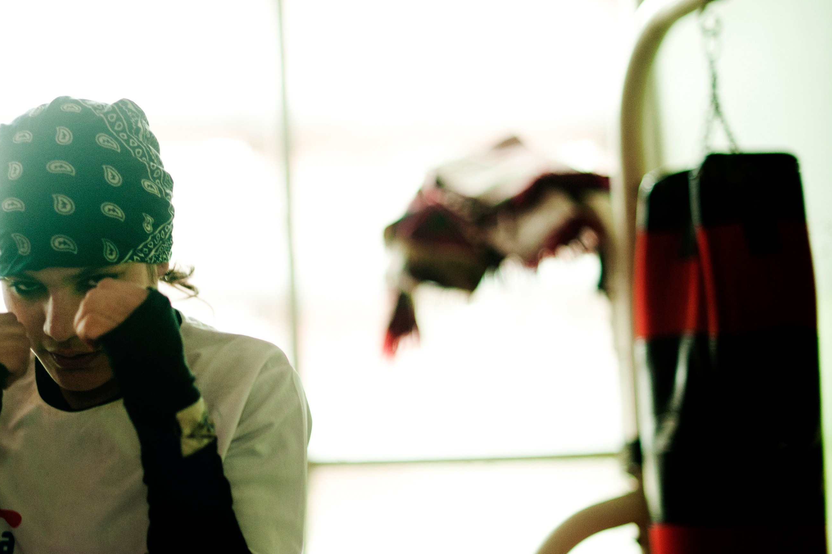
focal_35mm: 82
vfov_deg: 16.6
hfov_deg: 24.5
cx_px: 193
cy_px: 246
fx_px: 1894
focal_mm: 50
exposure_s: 1/320
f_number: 1.8
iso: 800
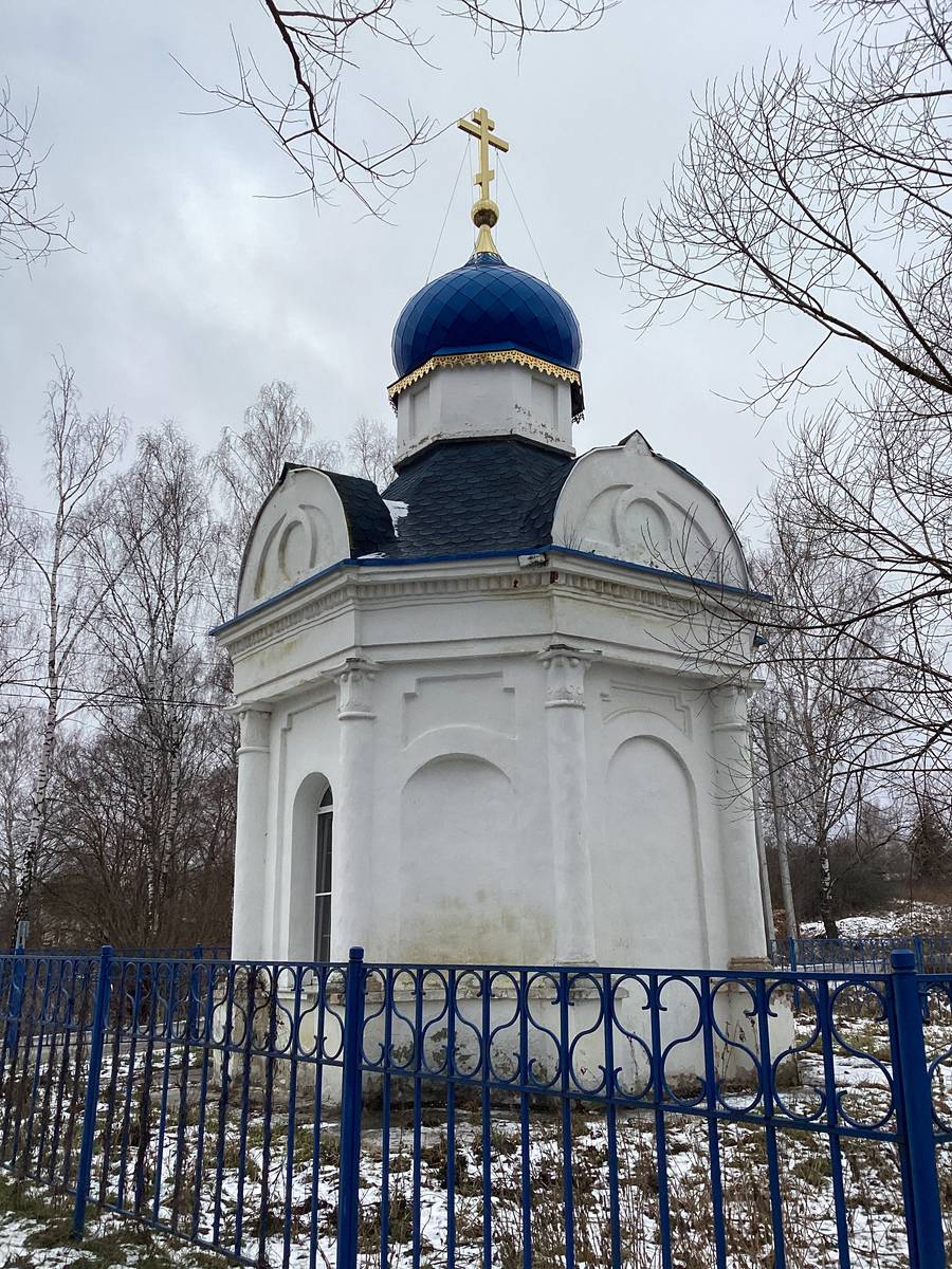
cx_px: 476
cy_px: 634
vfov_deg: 58.4
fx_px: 1137
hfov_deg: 45.4
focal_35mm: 31
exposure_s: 1/604
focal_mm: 3.3
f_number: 2.4
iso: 25
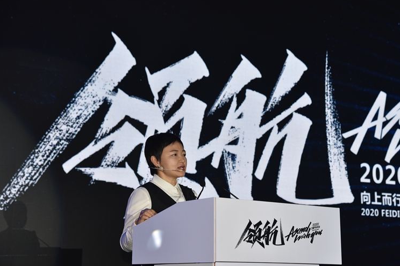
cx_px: 224
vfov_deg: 18.7
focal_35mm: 73
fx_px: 811
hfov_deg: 27.7
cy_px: 146
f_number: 5.6
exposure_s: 1/125
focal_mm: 65
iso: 220
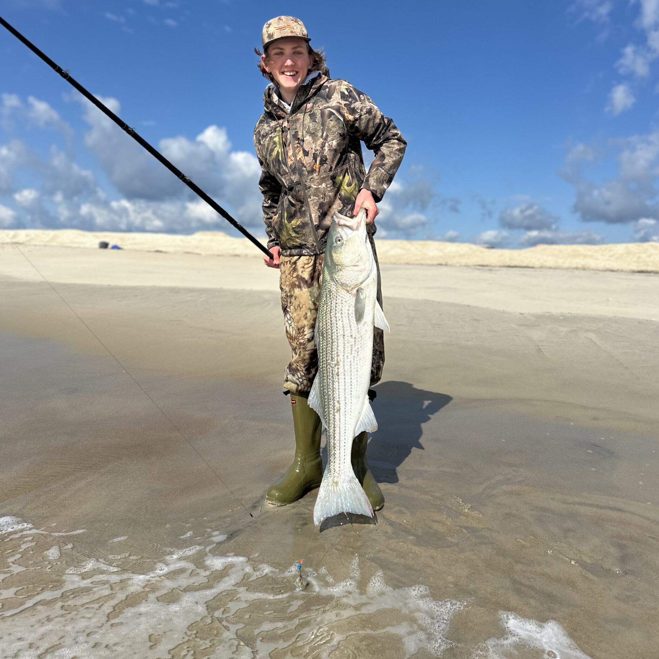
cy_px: 284
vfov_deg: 55.4
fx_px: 625
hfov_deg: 55.6
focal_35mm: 29
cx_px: 332
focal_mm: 6.86
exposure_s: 1/8197
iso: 80
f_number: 1.78
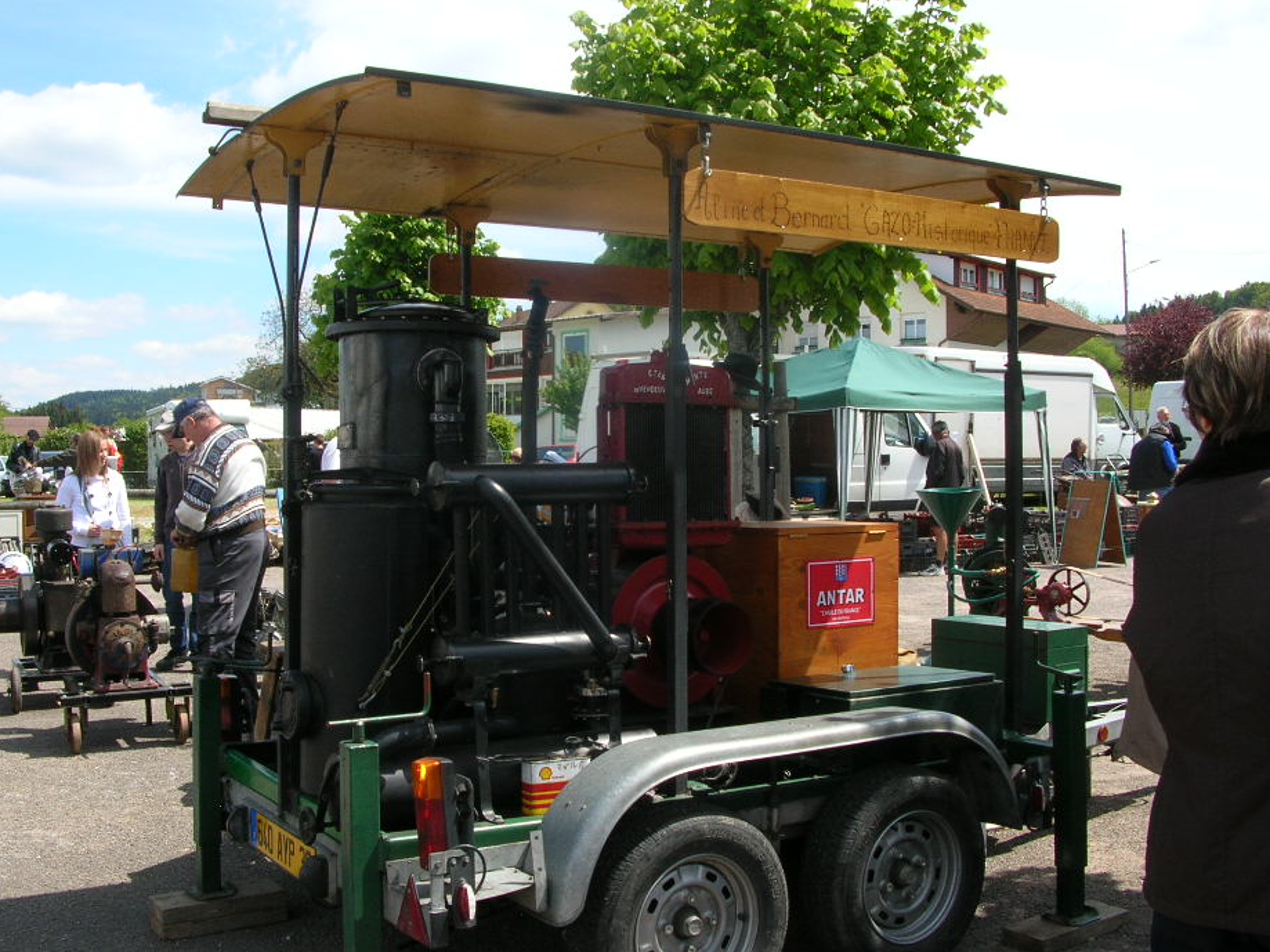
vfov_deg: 36.8
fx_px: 1431
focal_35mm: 39
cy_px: 445
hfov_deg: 47.9
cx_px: 622
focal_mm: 5.8
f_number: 5.6
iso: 50
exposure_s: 1/197
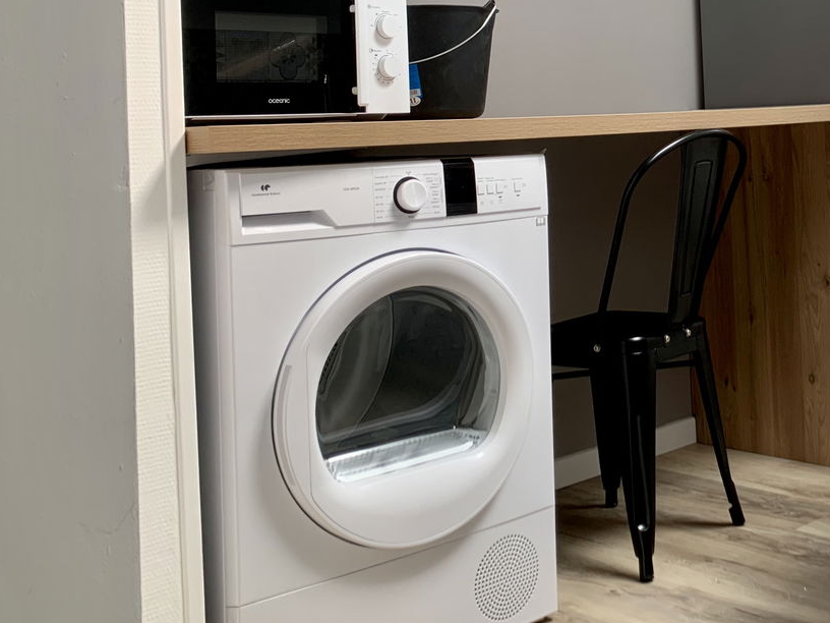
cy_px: 112
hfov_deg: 35.0
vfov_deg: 27.9
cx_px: 768
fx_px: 1223
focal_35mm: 51
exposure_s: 1/122
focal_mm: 4.25
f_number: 1.8
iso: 25
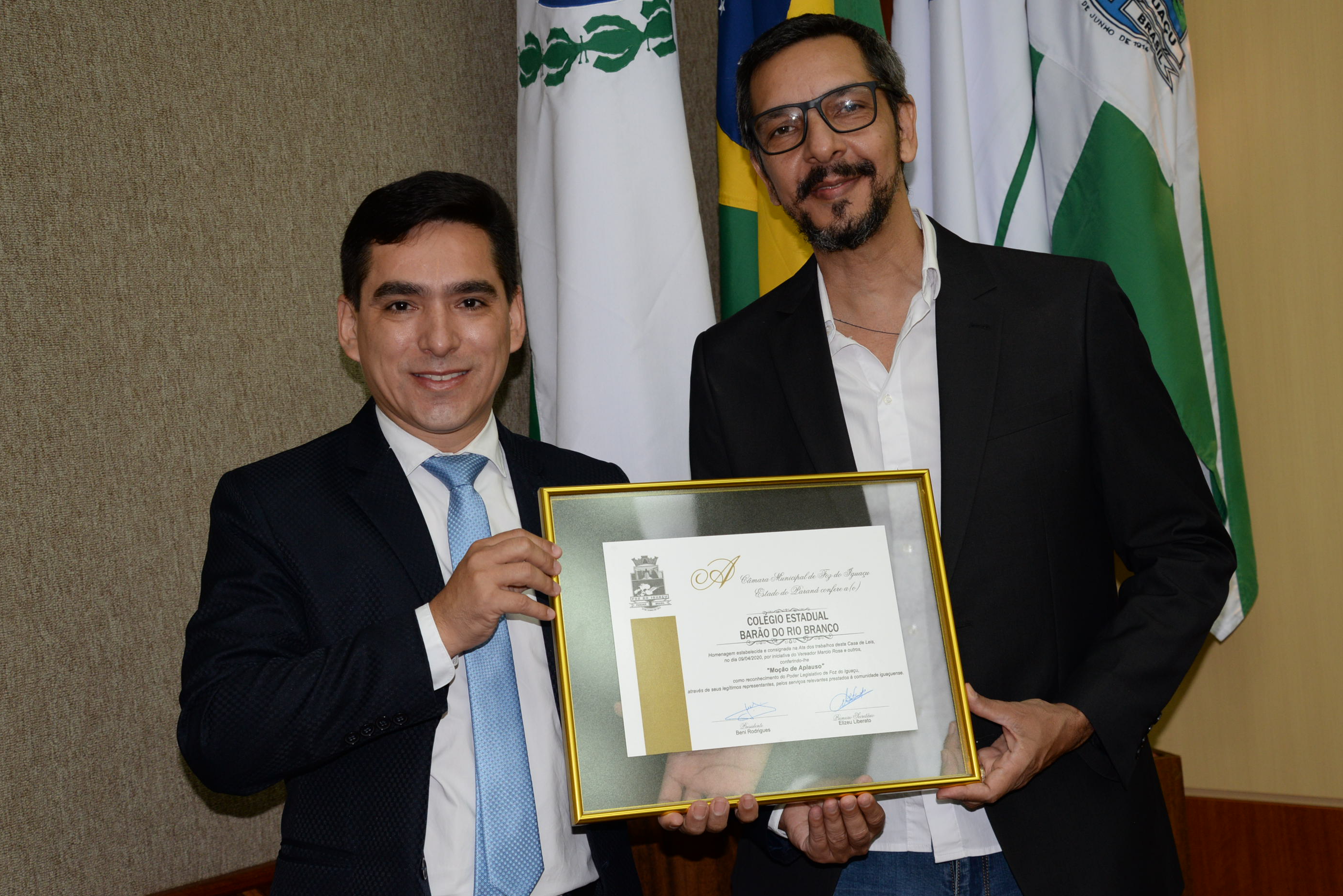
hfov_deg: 36.9
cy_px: 426
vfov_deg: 25.1
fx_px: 2015
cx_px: 707
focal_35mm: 54
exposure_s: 1/160
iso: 1000
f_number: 5
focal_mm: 50
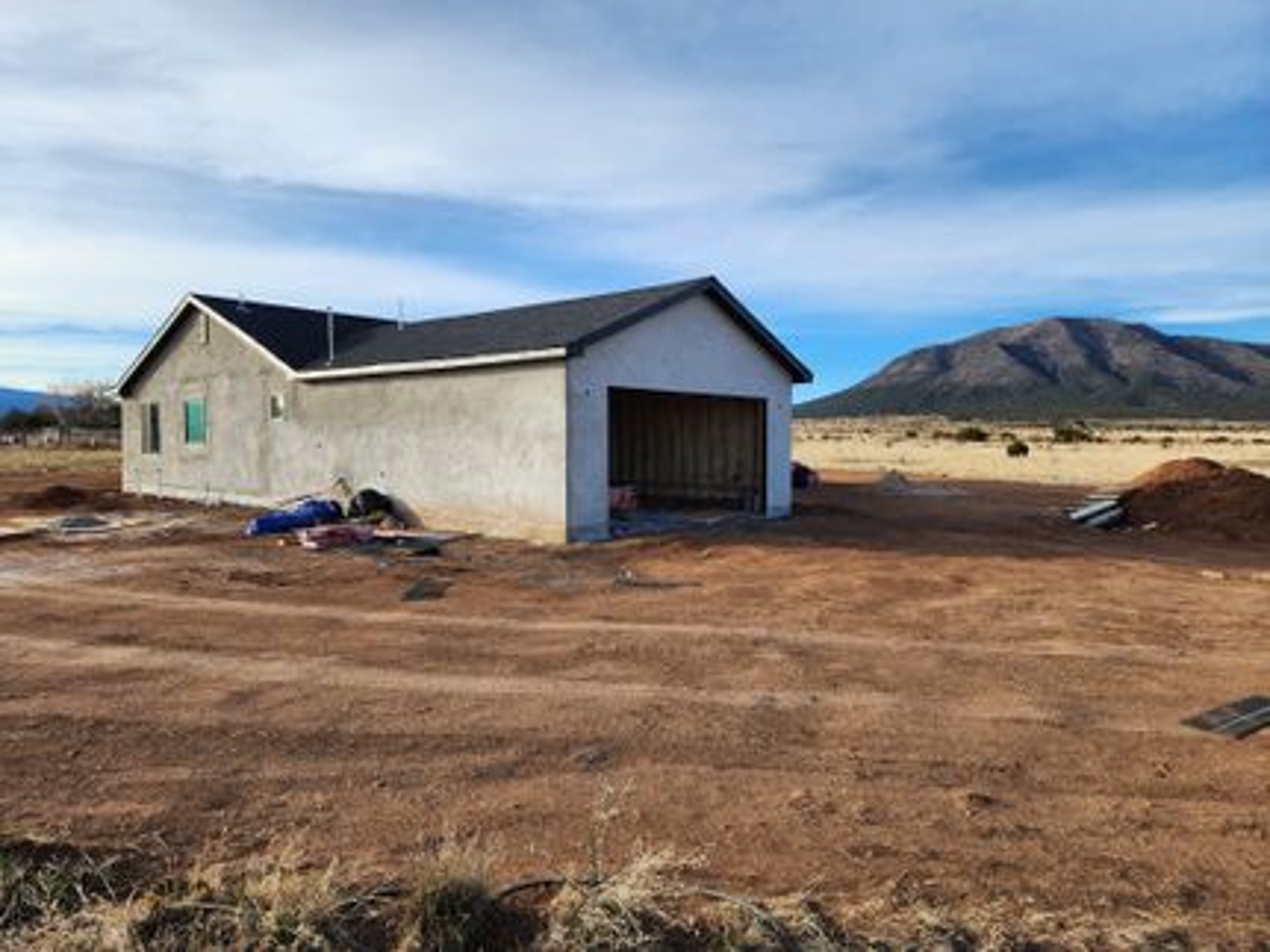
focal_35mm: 23
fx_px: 844
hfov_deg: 73.9
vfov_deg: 58.9
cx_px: 635
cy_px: 476
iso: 12
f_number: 1.8
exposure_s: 1/582
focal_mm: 6.4
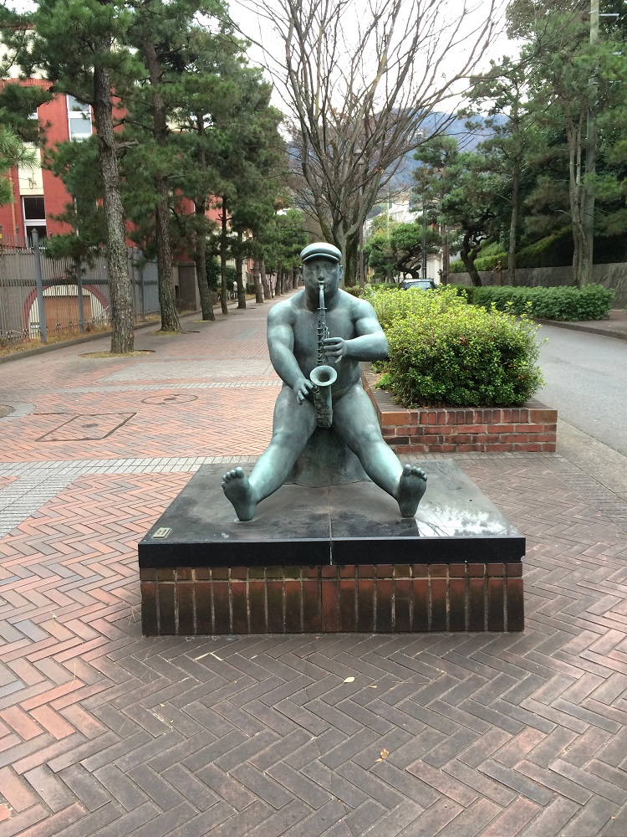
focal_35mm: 29
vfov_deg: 61.7
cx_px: 314
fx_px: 700
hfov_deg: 48.2
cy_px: 418
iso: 40
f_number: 2.2
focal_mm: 4.15
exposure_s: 1/30
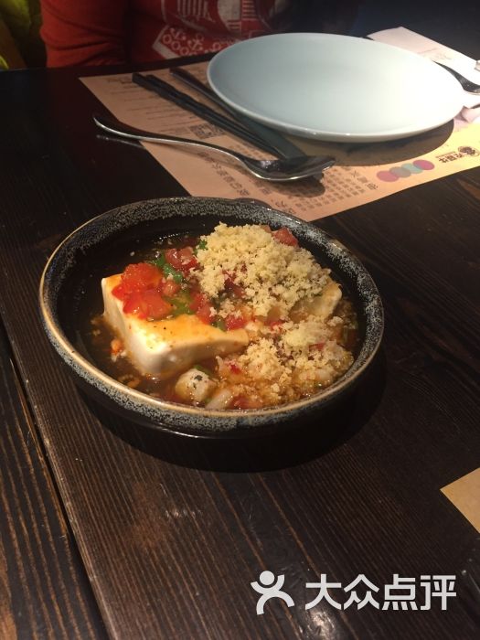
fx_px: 536
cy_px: 320
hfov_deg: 48.2
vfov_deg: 61.7
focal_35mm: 29
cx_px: 240
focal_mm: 4.15
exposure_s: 1/33
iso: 160
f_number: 2.2
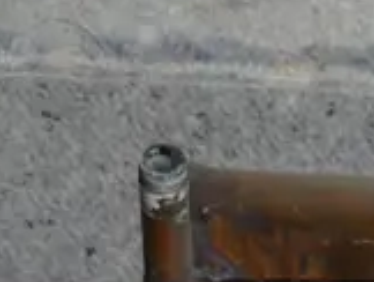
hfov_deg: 6.3
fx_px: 3149
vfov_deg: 5.0
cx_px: 1104
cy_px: 535
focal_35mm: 291
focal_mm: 23
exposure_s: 1/60
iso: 500
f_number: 5.1
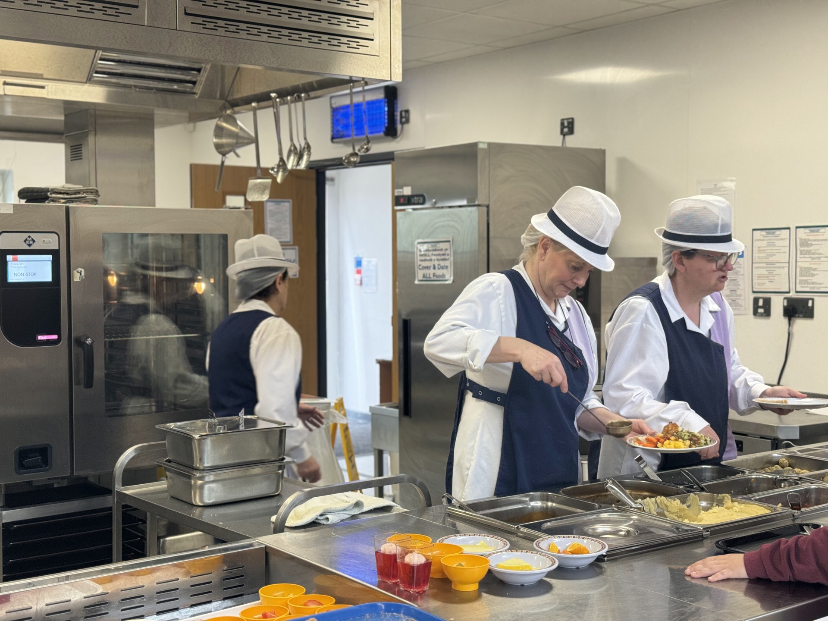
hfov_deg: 39.7
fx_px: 1148
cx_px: 414
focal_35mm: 48
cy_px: 310
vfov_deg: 30.3
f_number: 1.78
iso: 50
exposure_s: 1/50
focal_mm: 6.76
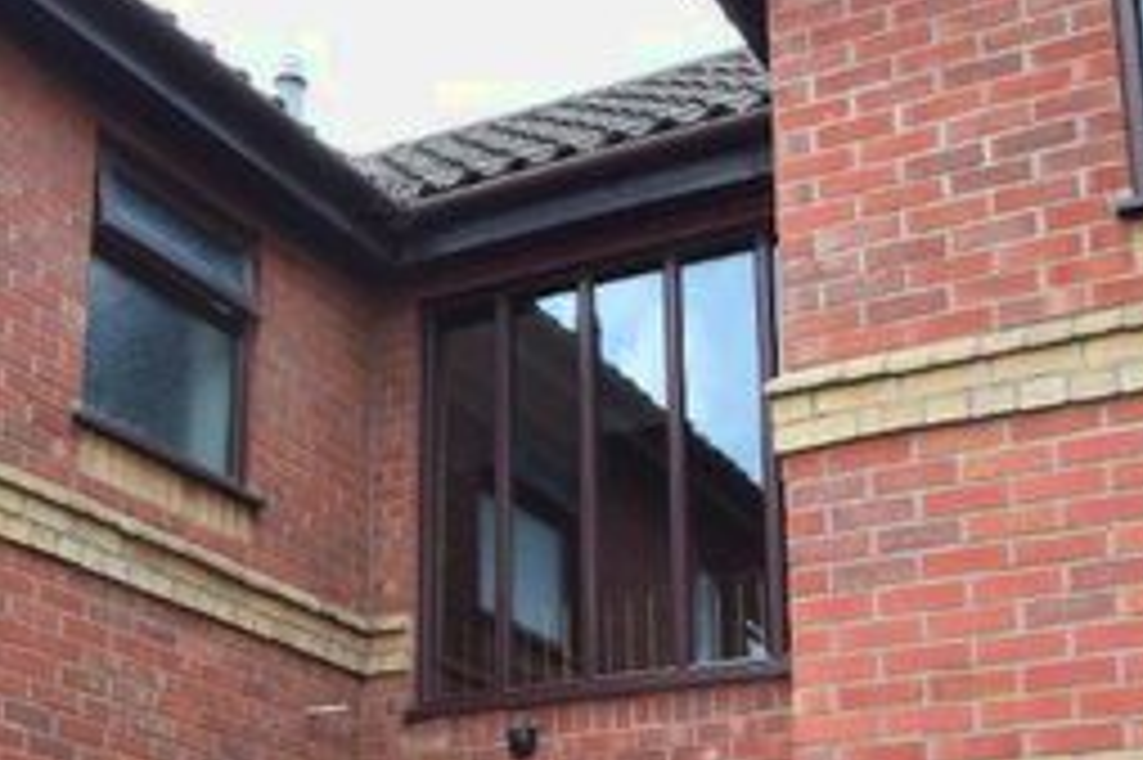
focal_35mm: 58
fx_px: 1840
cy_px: 591
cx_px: 486
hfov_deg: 34.4
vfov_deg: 23.1
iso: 360
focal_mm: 14
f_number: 8
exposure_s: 1/250
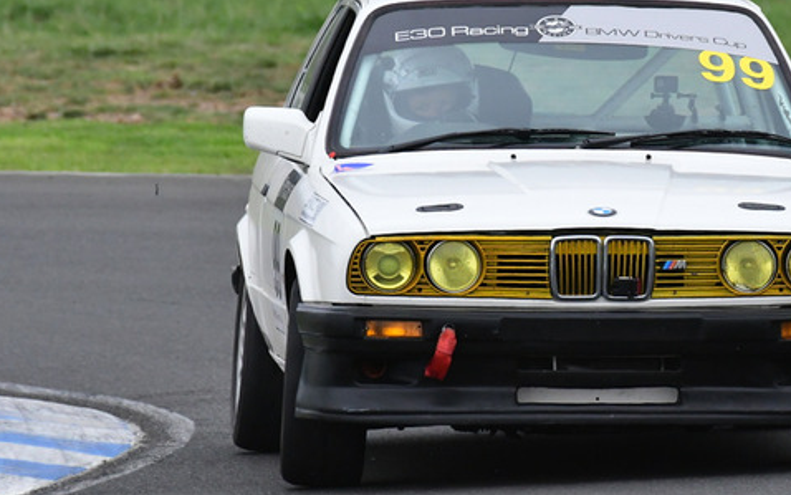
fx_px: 27578
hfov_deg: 1.6
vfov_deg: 1.0
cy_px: 147
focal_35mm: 1279
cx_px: 574
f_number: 9
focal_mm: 500
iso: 2000
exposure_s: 1/640
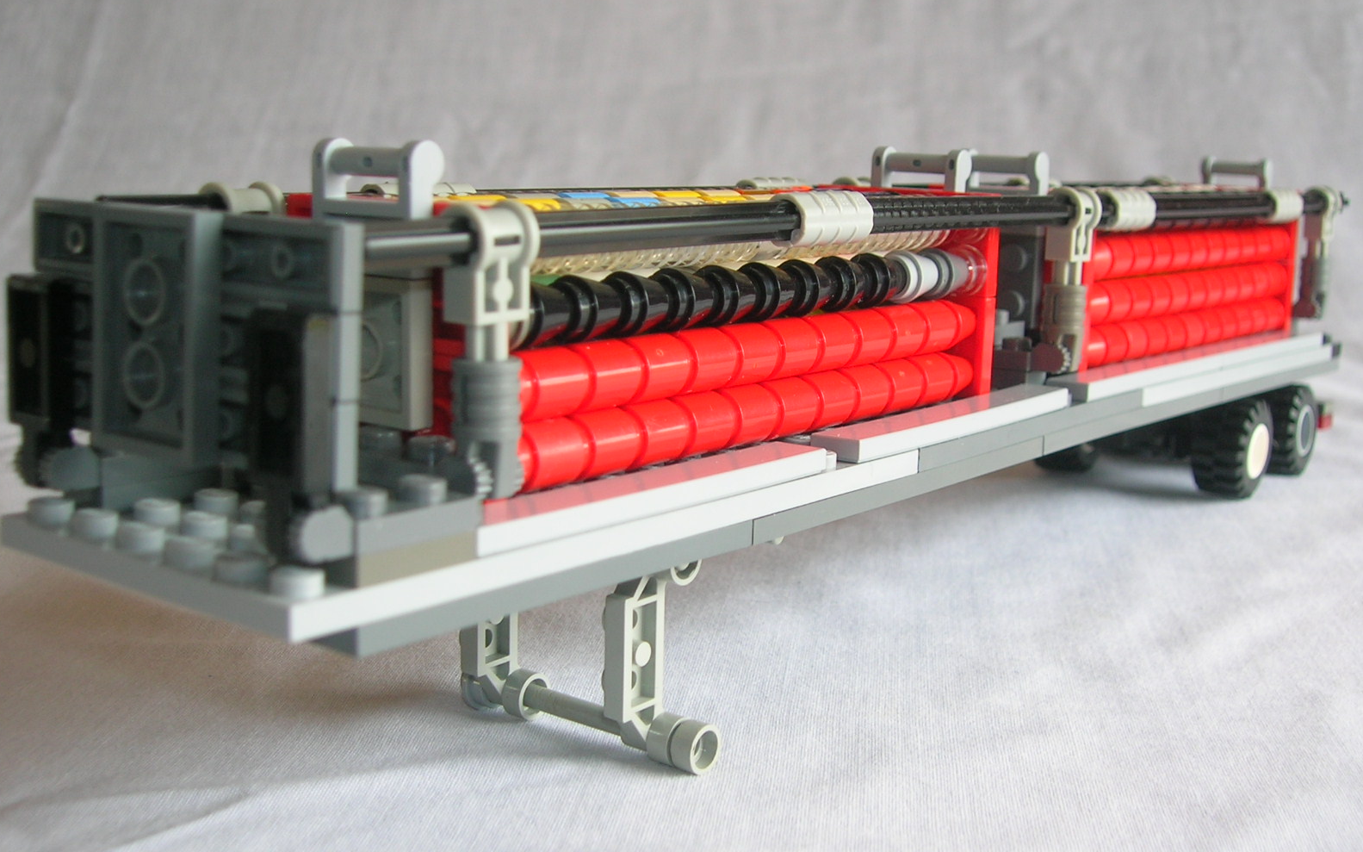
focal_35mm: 45
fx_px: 1671
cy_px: 459
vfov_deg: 28.6
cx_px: 676
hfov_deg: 44.4
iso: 50
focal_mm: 7
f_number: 3.1
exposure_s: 1/16
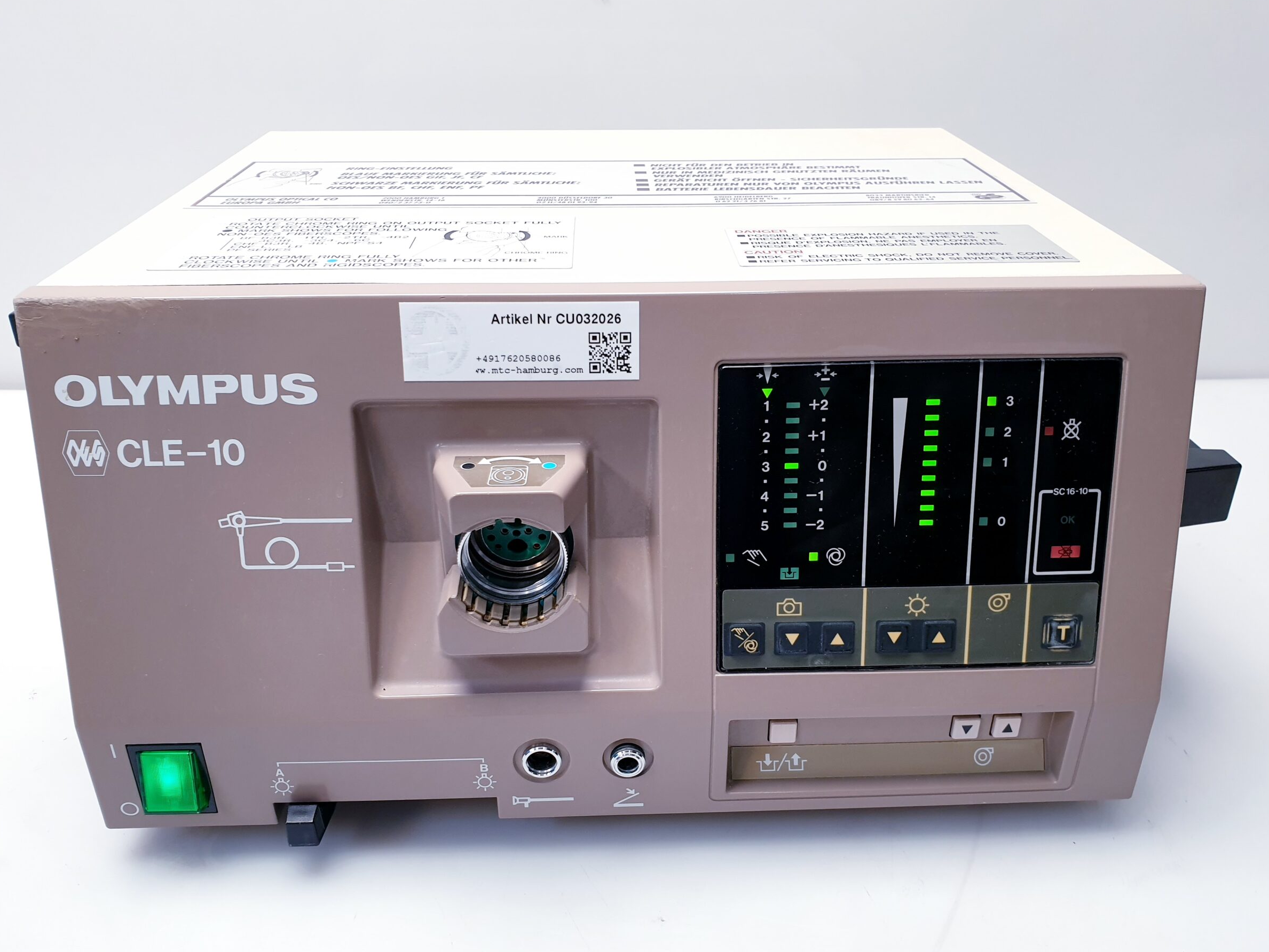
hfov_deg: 63.4
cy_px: 505
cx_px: 644
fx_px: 1027
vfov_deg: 49.7
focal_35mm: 28
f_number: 2.4
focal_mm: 4.3
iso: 100
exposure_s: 1/50
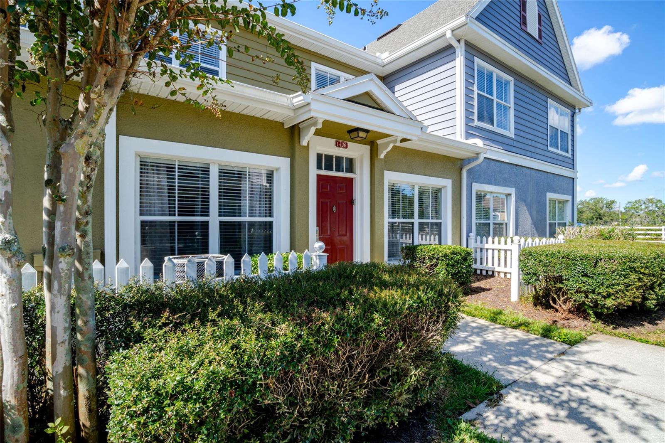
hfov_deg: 95.0
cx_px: 332
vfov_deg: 72.0
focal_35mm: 16
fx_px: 305
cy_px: 222
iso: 100
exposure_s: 1/25
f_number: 11
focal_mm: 11
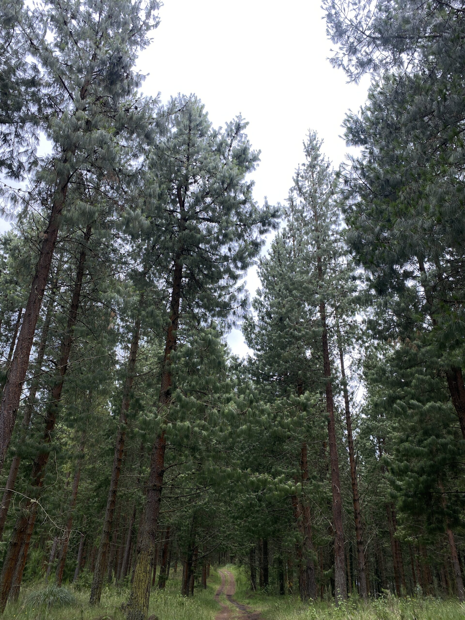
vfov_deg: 67.3
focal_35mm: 26
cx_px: 232
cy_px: 310
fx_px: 466
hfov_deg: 53.1
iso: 32
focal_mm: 4.25
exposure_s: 1/316
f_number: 1.8
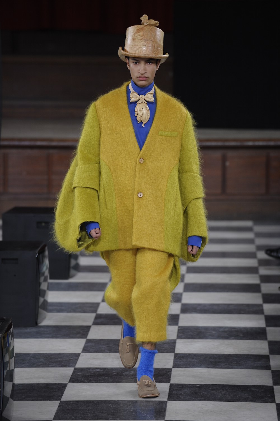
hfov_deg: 6.9
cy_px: 210
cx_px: 140
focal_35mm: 200
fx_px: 2336
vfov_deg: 10.3
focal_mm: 200
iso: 1000
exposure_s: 1/500
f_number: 4
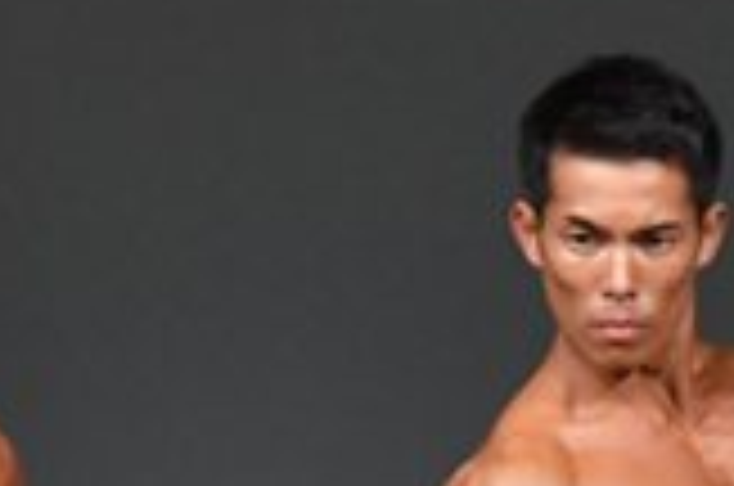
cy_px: 950
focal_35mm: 1501
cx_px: 286
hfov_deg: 1.4
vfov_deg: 0.9
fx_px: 30544
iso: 4000
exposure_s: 1/400
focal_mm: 210
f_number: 5.6
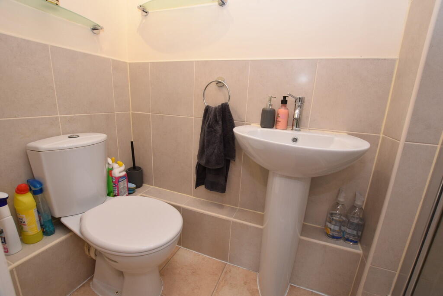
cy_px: 148
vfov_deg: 77.3
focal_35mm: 15
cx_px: 222
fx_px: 185
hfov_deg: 100.4
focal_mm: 10
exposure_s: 1/60
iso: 500
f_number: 6.3
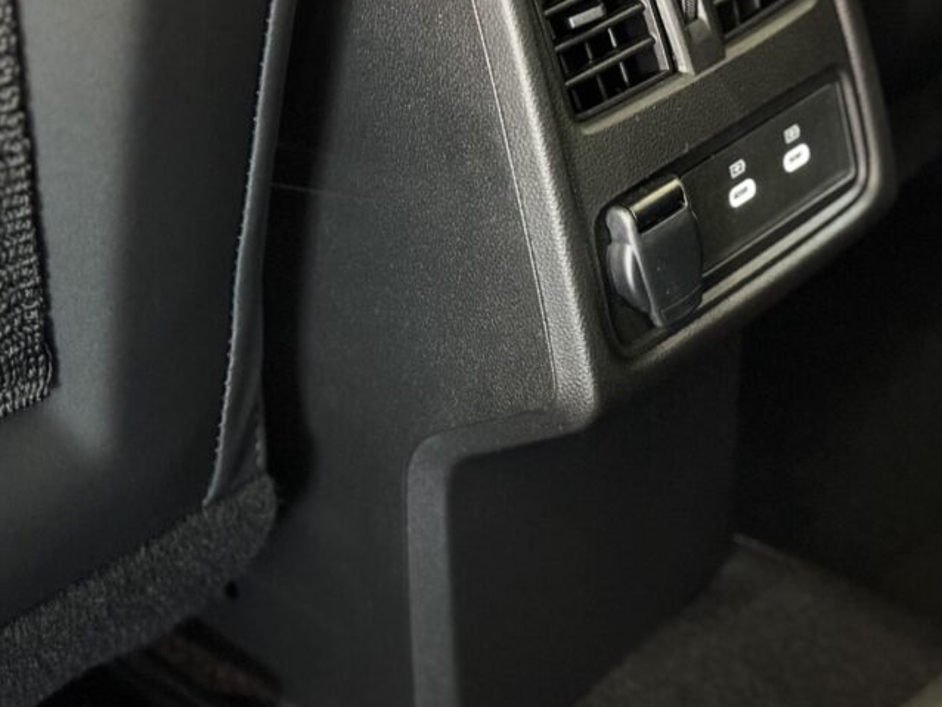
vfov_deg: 19.0
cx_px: 681
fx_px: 2096
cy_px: 176
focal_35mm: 77
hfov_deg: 25.1
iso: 2000
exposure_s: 1/17
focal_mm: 6.76
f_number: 1.78
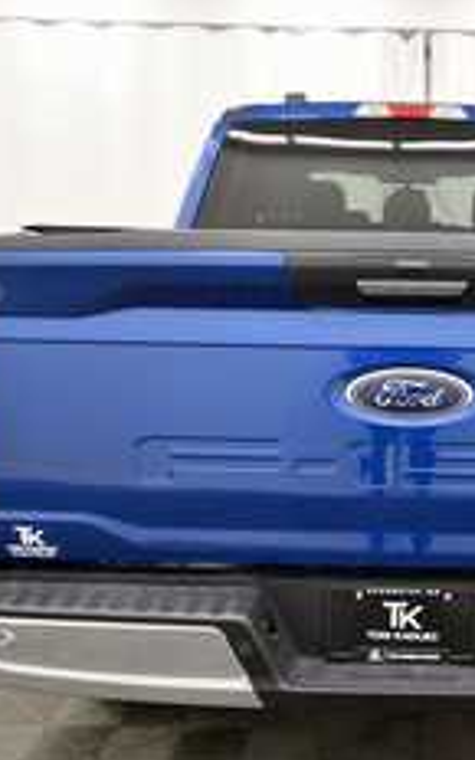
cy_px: 424
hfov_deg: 28.3
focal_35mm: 44
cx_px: 409
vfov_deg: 45.2
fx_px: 911
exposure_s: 1/125
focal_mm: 17
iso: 1400
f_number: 5.3
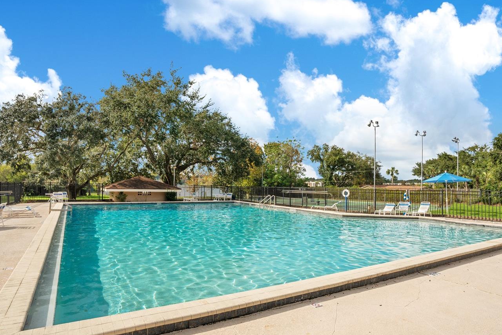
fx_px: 279
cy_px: 176
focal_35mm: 20
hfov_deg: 84.0
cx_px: 257
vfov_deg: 61.9
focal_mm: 16
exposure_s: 1/160
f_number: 10
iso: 100
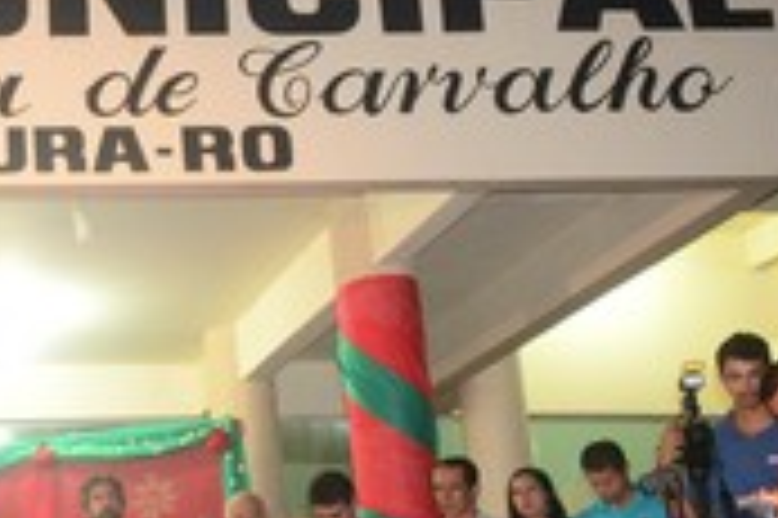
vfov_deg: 15.8
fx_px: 1857
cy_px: 383
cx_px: -175
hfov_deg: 21.8
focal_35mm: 86
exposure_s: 1/60
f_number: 4.5
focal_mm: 22
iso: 1600
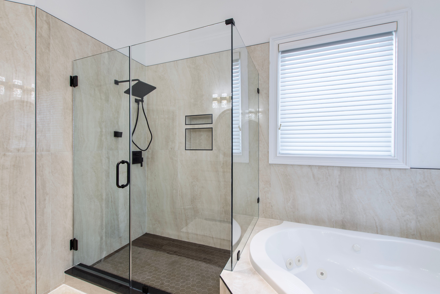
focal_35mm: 15
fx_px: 183
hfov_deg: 100.4
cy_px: 147
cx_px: 220
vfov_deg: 77.3
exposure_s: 1/4
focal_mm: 10
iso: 100
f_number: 8
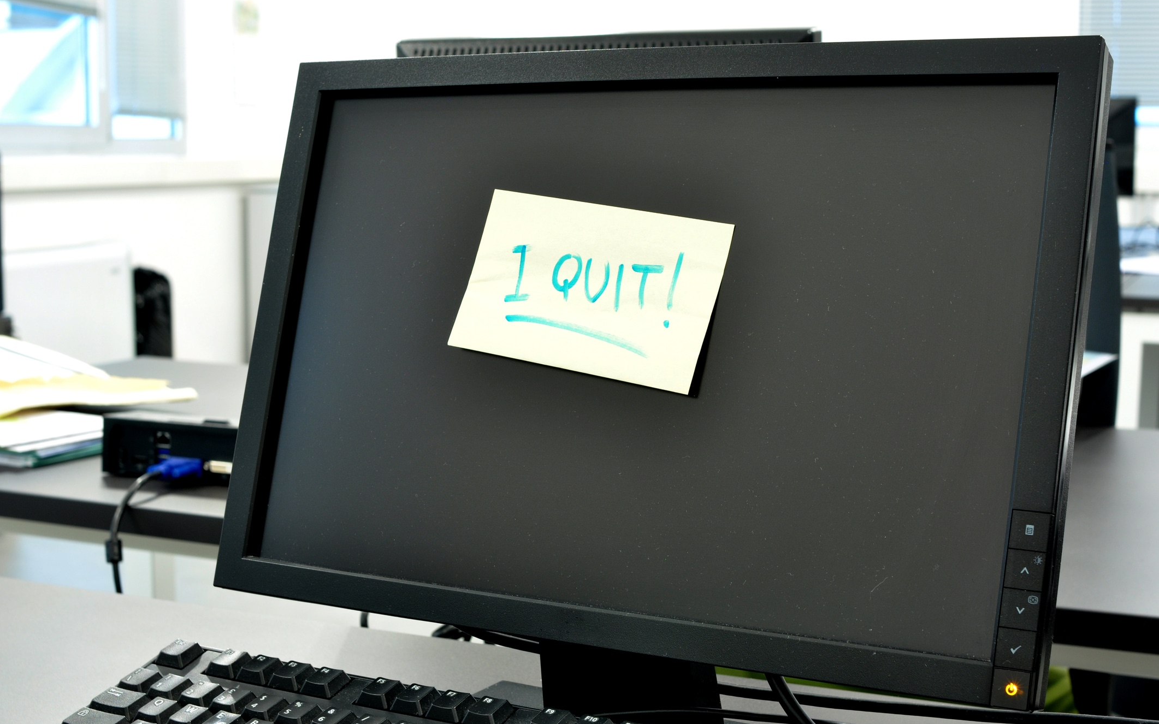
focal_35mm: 54
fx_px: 1690
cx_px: 580
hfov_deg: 37.9
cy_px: 379
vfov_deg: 24.2
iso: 250
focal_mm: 35
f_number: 9
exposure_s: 1/1.3
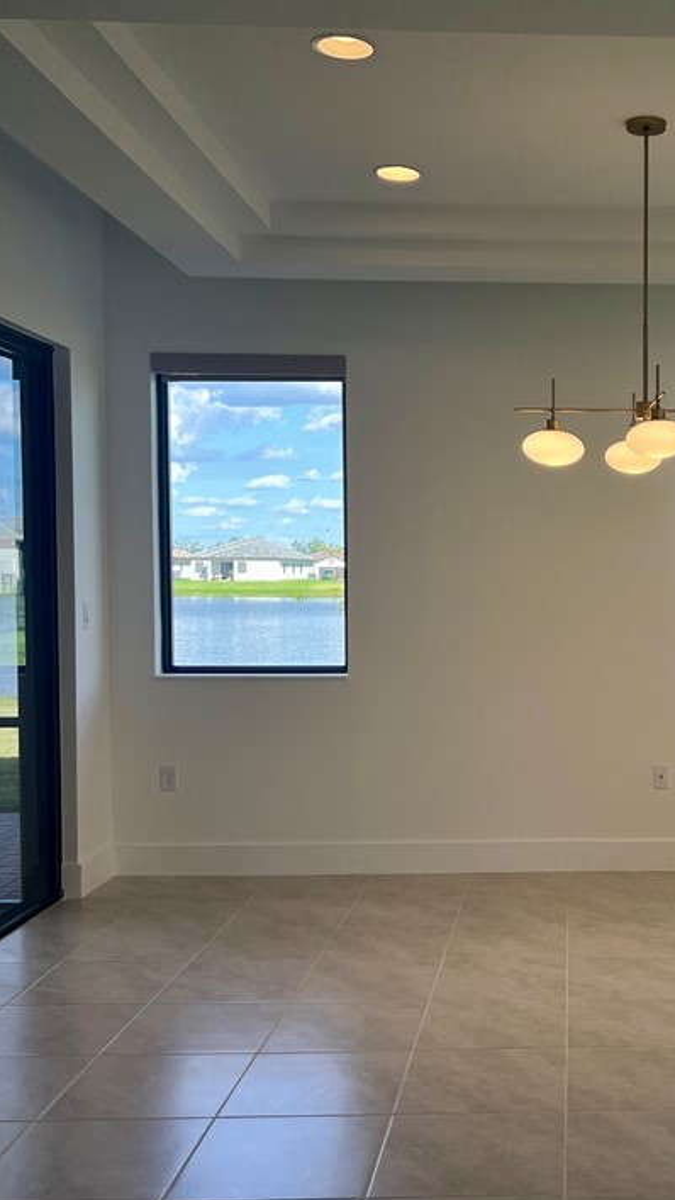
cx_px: 636
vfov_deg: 49.4
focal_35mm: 41
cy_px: 625
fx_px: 1304
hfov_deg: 27.7
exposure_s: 1/279
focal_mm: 5.7
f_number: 1.5
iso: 50
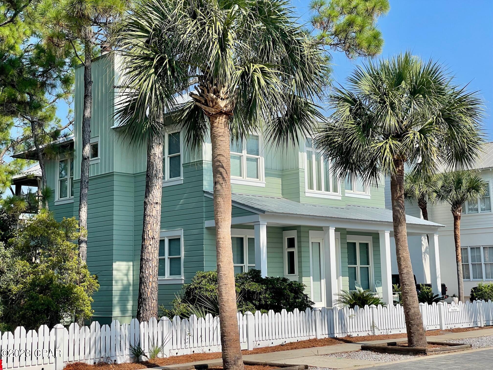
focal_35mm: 52
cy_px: 185
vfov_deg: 28.0
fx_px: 741
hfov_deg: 36.8
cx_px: 246
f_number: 2
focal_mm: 6
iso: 25
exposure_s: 1/1597
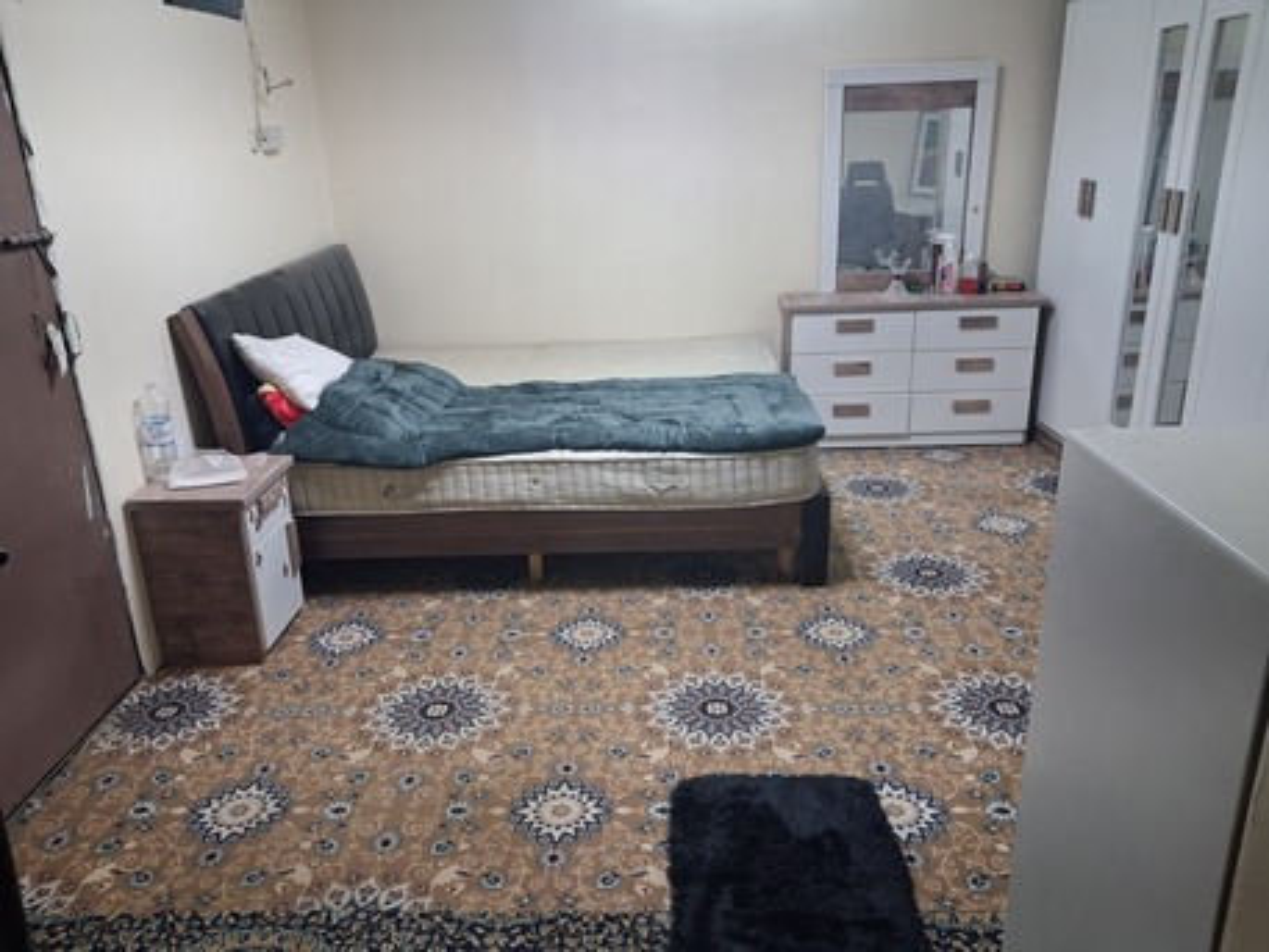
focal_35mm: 27
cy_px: 476
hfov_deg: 65.3
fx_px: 990
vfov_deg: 51.4
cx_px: 634
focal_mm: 4
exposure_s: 1/50
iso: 400
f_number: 1.8
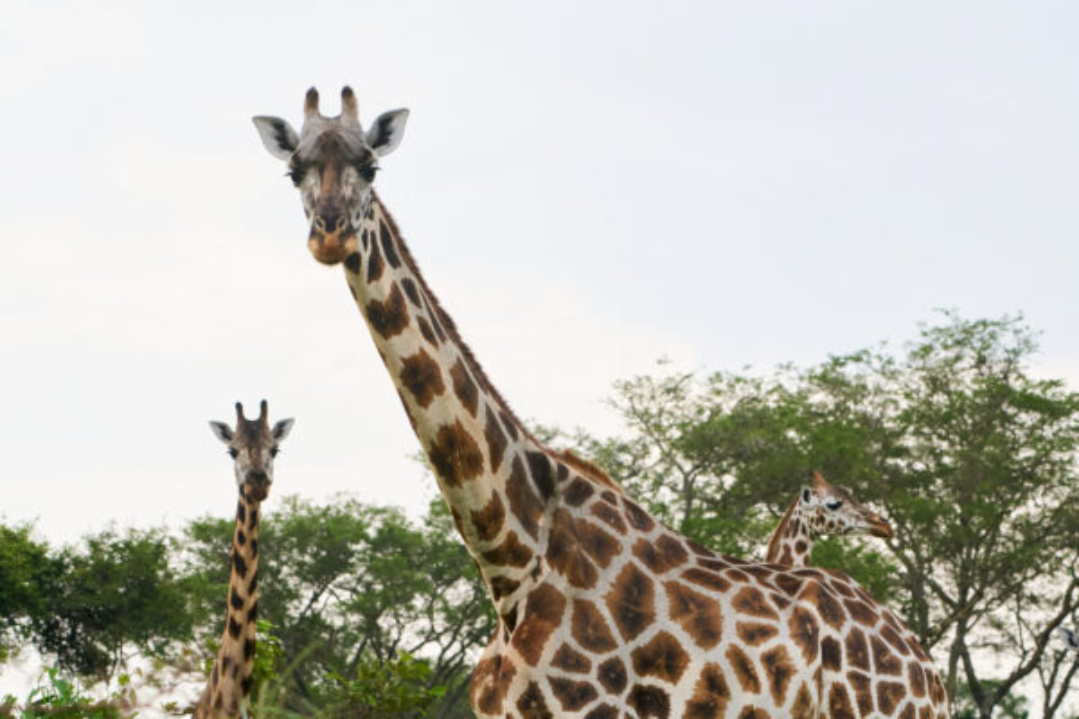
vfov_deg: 6.9
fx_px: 5994
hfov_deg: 10.3
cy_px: 360
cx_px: 540
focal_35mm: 200
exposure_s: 1/400
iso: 3200
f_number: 18
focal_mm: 200
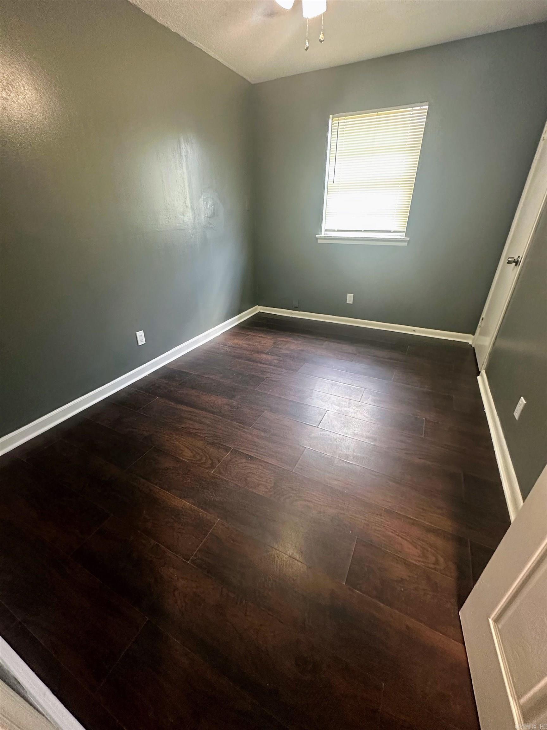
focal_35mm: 14
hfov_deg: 85.7
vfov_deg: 102.1
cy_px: 365
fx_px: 295
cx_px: 274
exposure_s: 1/60
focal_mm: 2.22
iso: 500
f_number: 2.2
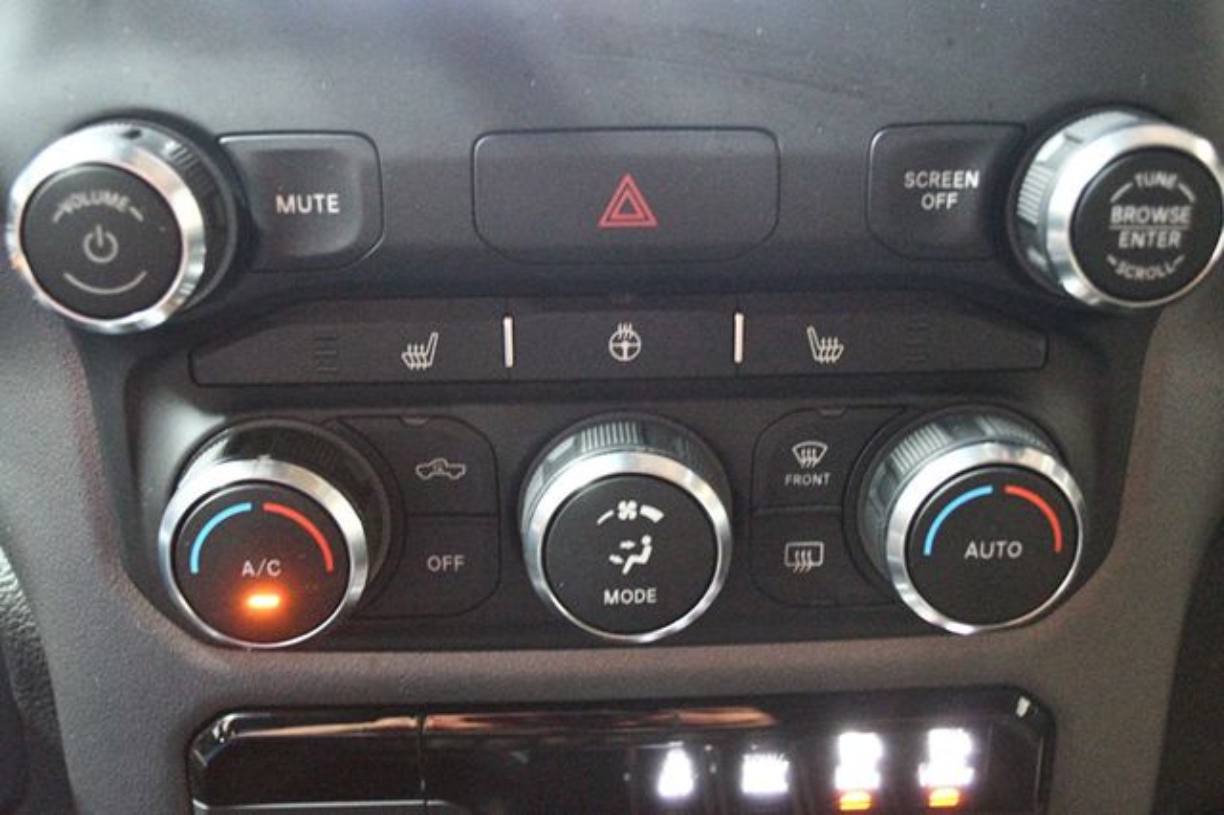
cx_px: 612
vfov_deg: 31.9
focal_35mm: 42
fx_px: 1427
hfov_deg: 46.4
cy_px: 408
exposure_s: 1/10
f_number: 4.5
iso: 12800
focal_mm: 28
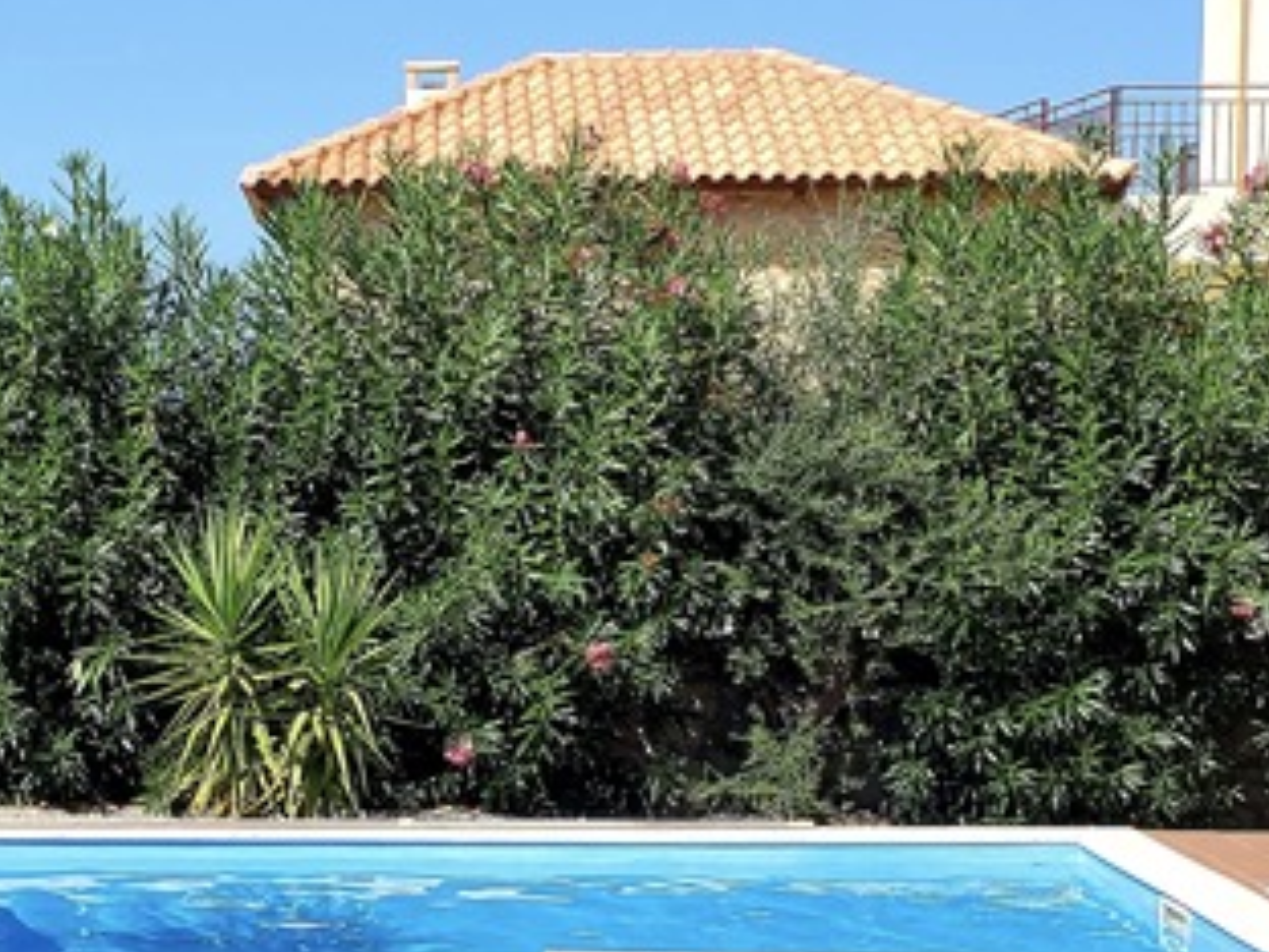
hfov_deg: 22.8
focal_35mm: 84
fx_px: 3079
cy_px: 724
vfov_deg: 17.5
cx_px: 146
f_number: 2.4
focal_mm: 4.3
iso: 50
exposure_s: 1/2082
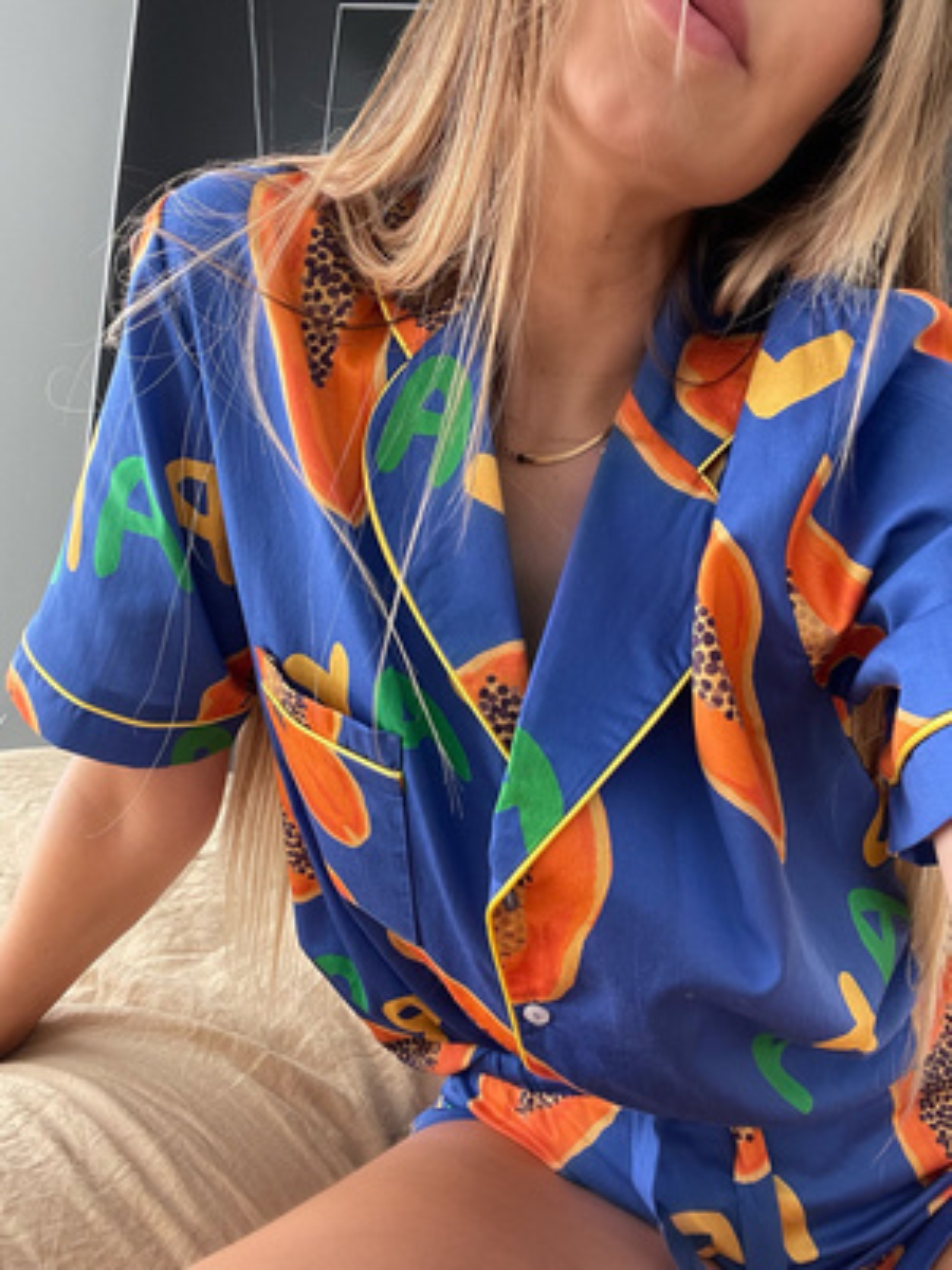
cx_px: 476
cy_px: 635
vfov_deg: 60.0
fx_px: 1100
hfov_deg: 46.8
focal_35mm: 30
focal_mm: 2.71
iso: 100
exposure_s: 1/91
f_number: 2.2
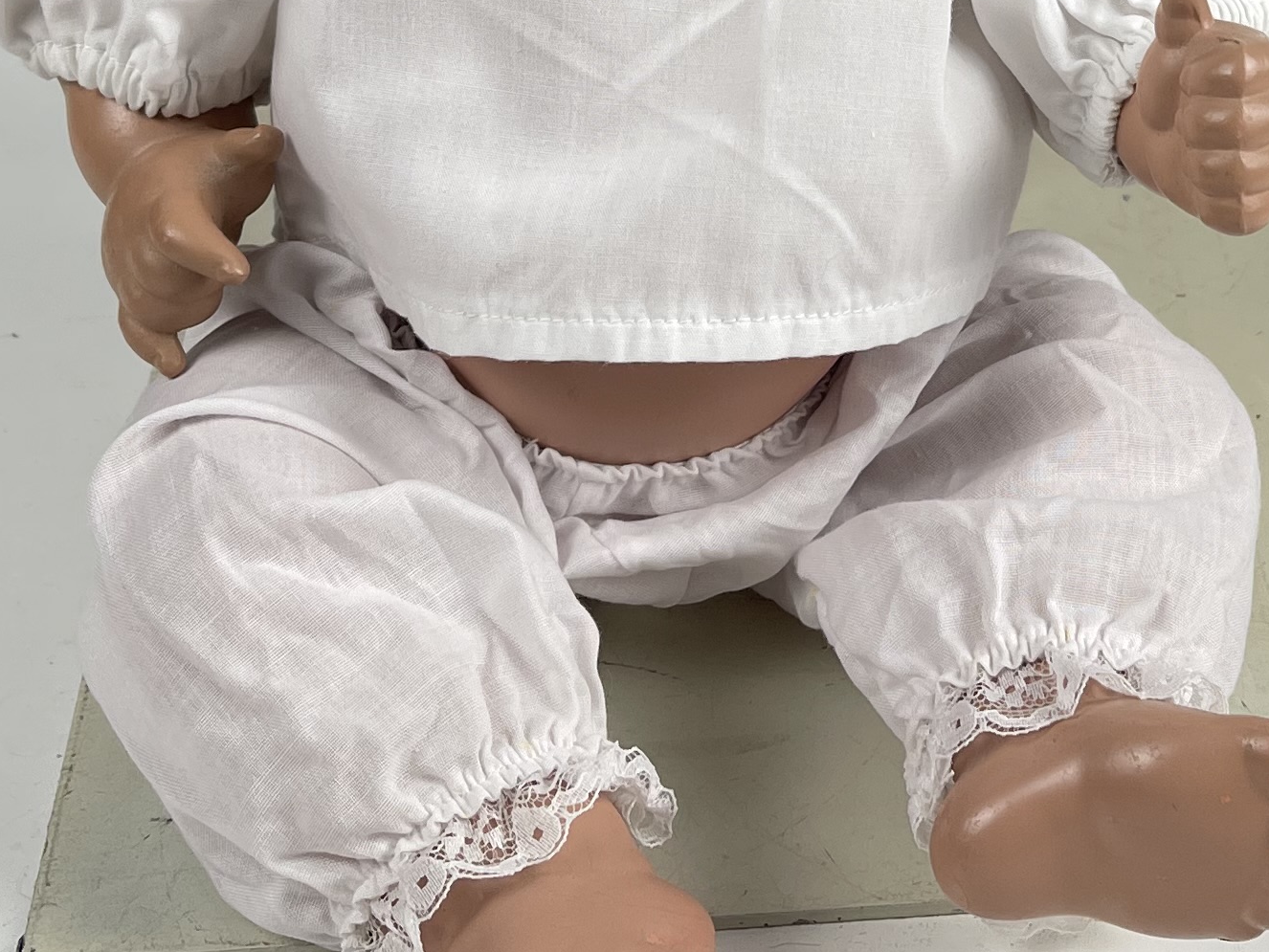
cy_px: -200
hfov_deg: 25.1
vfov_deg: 18.4
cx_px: 1051
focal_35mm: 76
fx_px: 2787
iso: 32
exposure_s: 1/165
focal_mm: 5.1
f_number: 1.6
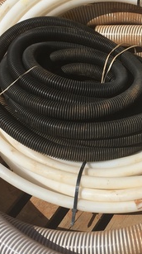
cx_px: 121
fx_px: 457
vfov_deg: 30.9
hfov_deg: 17.5
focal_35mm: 68
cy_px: 152
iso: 25
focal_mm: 4.15
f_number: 2.2
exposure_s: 1/4274
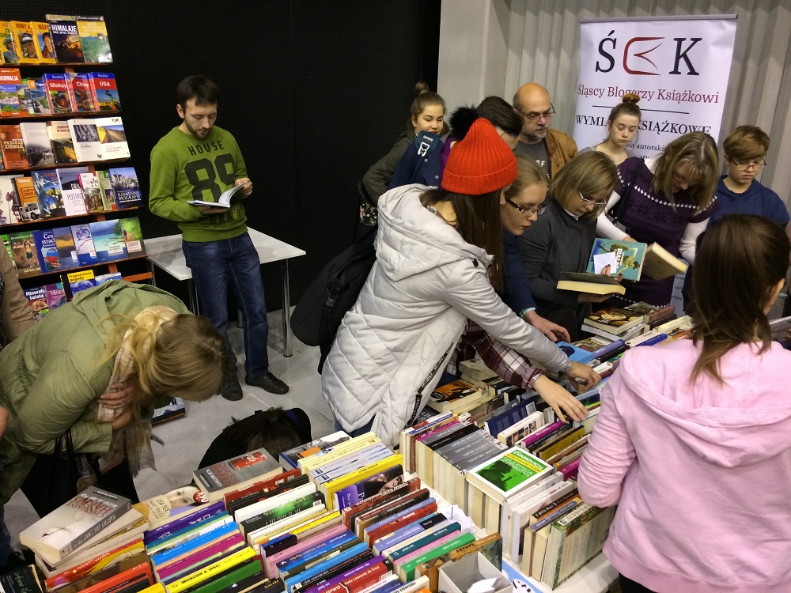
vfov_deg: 48.2
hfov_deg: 61.7
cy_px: 296
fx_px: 663
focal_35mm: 29
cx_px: 396
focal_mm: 4.15
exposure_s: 1/33
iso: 250
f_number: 2.2
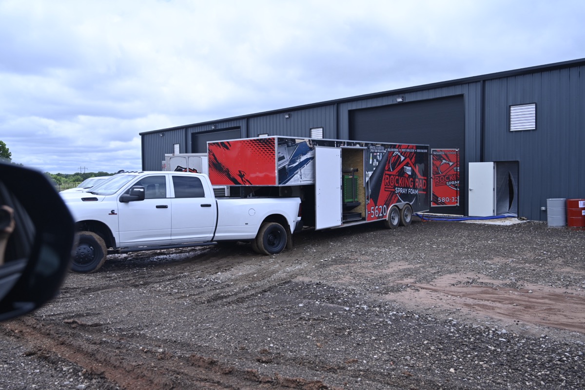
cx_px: 292
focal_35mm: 30
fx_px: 487
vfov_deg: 43.6
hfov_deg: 61.9
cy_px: 195
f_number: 4
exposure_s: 1/800
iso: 80
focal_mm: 30
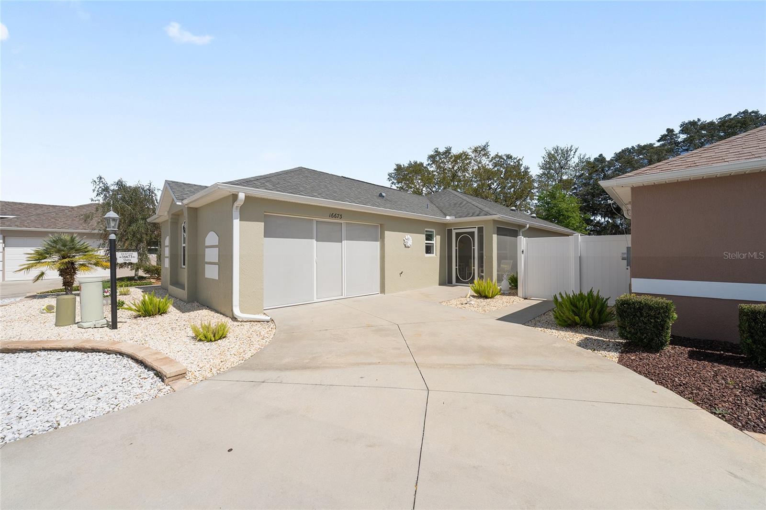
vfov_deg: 81.2
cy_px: 255
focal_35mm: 14
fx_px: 298
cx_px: 383
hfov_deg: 104.3
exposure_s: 1/1600
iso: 250
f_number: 8
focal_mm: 14
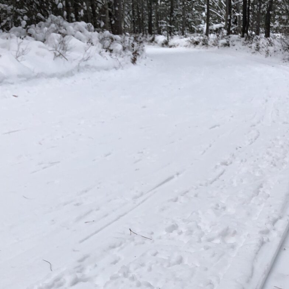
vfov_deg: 26.7
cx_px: 217
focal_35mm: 63
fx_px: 595
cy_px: 242
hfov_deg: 26.9
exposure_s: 1/120
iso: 50
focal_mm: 4
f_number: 1.8
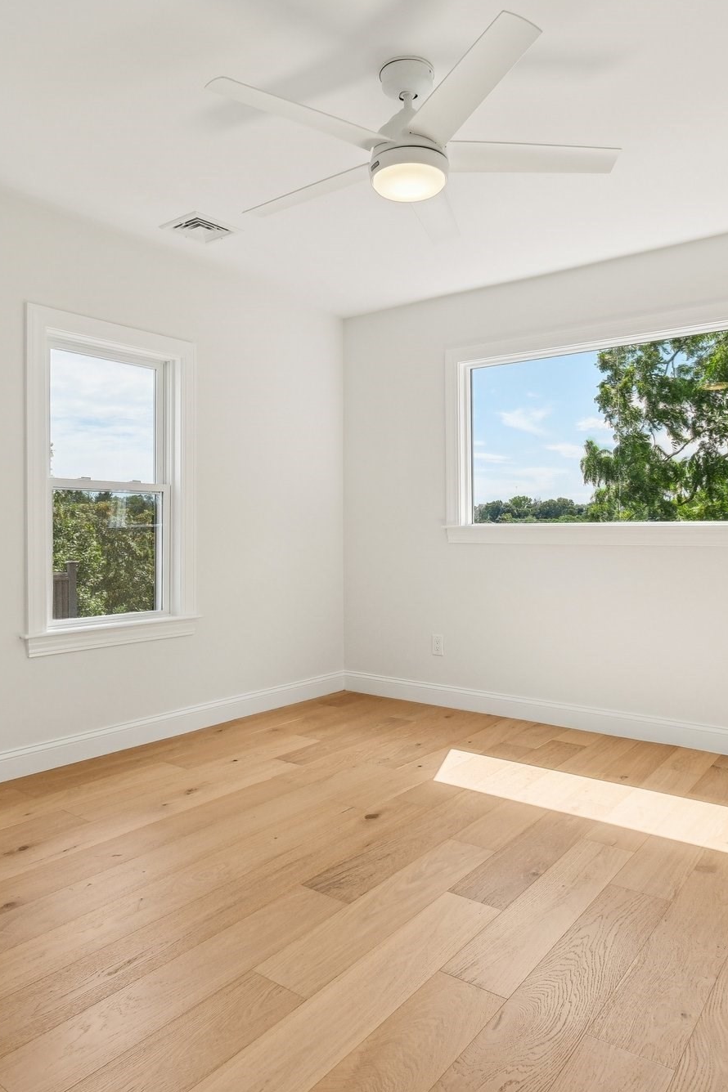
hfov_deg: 55.1
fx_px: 698
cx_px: 382
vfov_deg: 76.1
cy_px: 541
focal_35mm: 23
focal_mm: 10
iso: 320
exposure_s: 1/240
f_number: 5.6
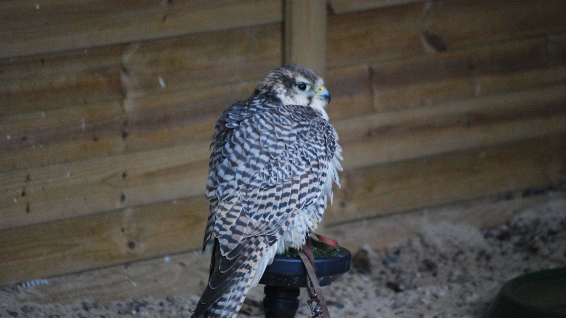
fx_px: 4742
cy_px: 180
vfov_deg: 3.8
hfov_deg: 6.8
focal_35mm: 316
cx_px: 284
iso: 1600
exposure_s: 1/125
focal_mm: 200
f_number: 5.6
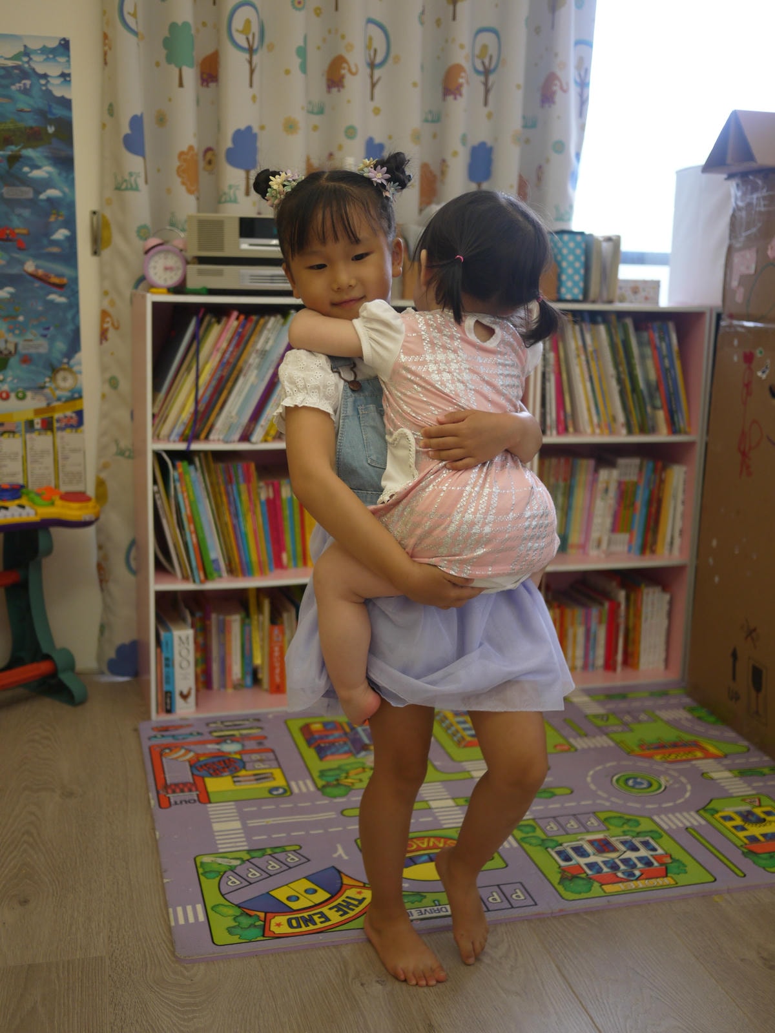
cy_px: 516
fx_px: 1194
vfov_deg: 46.8
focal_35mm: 40
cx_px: 388
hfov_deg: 36.0
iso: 160
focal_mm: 20
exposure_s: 1/125
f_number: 1.7
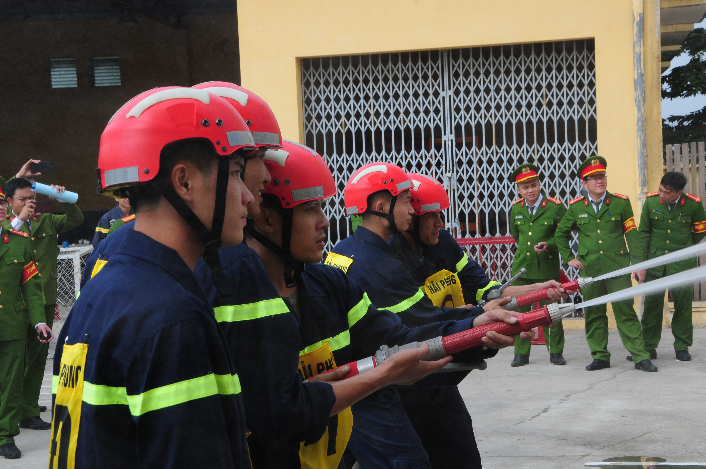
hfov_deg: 26.0
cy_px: 234
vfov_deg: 17.4
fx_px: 1528
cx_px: 353
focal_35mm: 78
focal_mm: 52
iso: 250
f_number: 14
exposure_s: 1/200
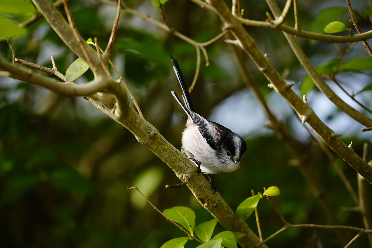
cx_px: 186
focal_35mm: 500
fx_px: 5166
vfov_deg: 2.7
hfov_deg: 4.1
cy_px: 124
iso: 640
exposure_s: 1/250
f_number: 6.7
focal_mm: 500
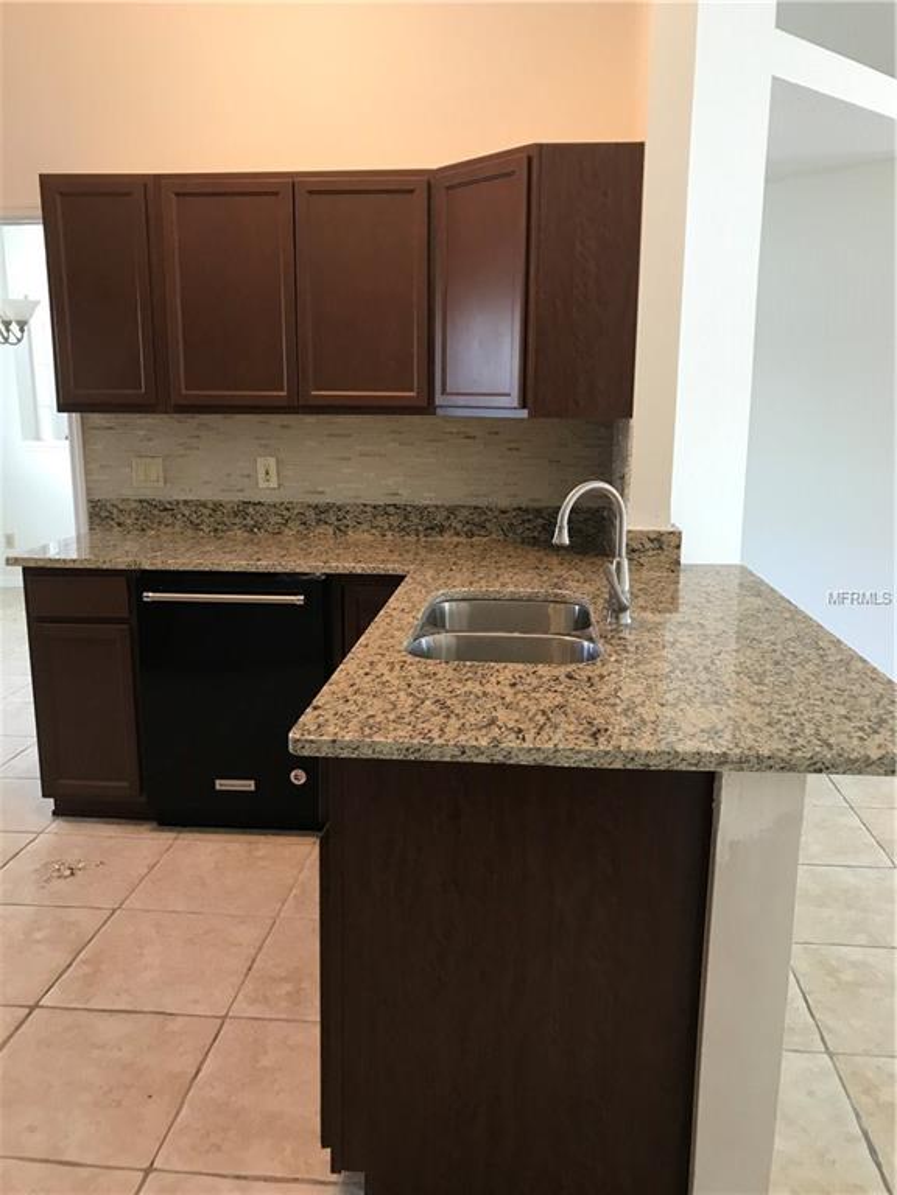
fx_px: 967
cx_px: 448
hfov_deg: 49.7
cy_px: 598
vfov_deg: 63.4
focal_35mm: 28
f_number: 1.8
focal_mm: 3.99
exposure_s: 1/20
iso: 40
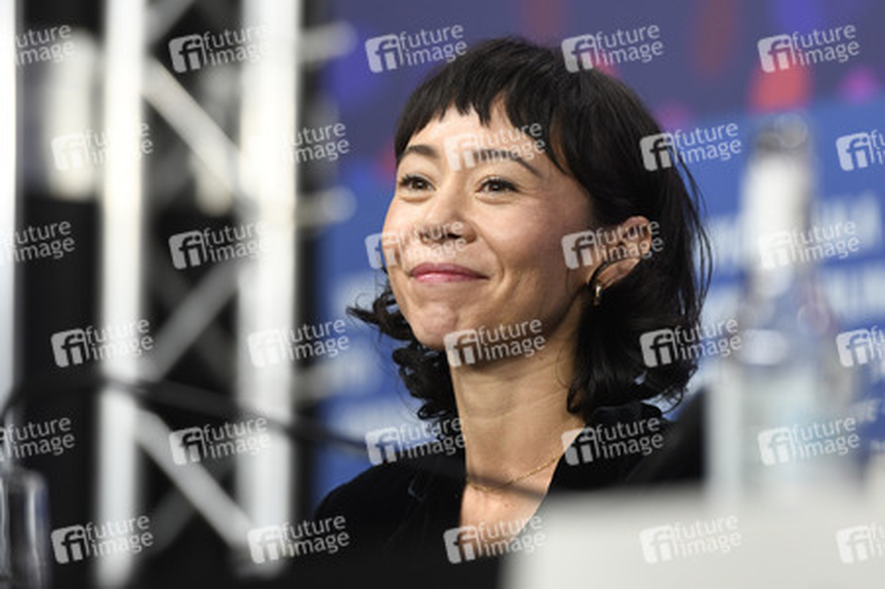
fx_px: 4913
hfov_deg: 10.3
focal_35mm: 200
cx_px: 442
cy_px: 294
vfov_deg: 6.9
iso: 1000
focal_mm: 200
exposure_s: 1/250
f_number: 4
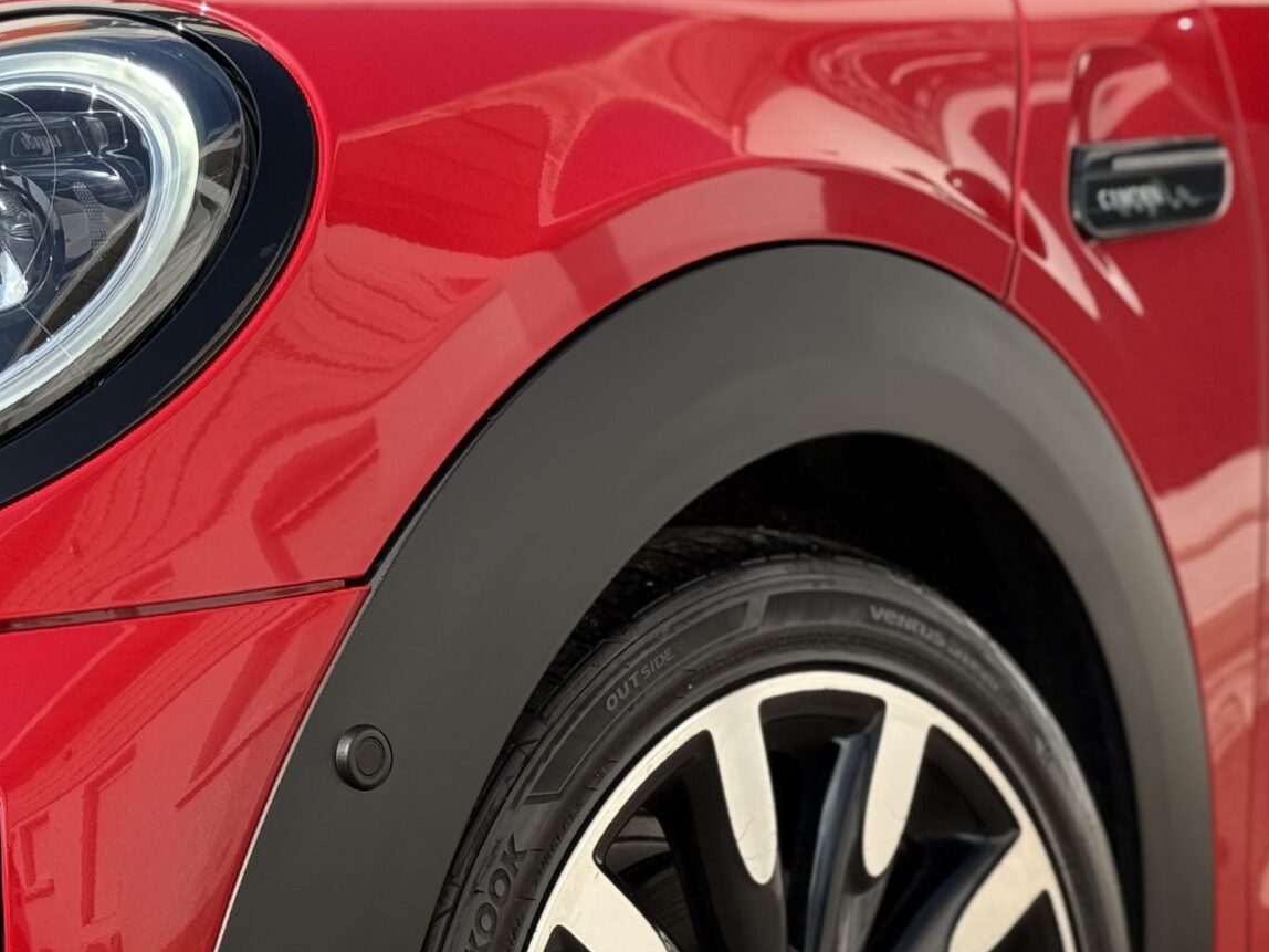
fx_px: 3923
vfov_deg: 13.8
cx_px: 885
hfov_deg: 18.3
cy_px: 679
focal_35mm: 107
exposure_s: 1/2865
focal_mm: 6.76
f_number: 1.78
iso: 80
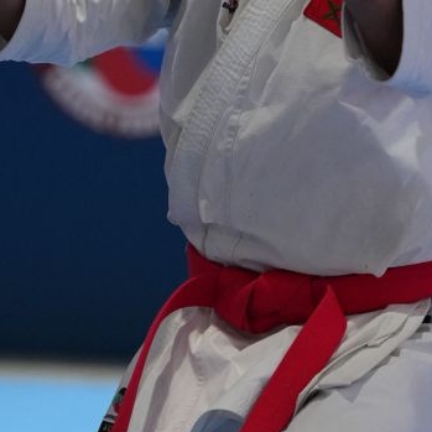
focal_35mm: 550
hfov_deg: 3.2
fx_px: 7766
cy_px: 267
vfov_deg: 3.2
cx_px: 220
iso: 2000
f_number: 2.8
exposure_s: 1/250
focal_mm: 188
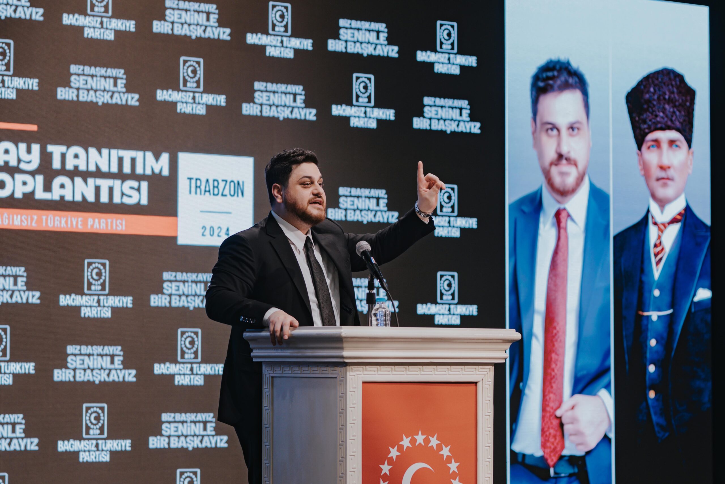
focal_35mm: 127
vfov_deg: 10.8
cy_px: 242
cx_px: 362
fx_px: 2558
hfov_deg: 16.1
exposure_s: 1/100
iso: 200
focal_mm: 85
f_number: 2.5
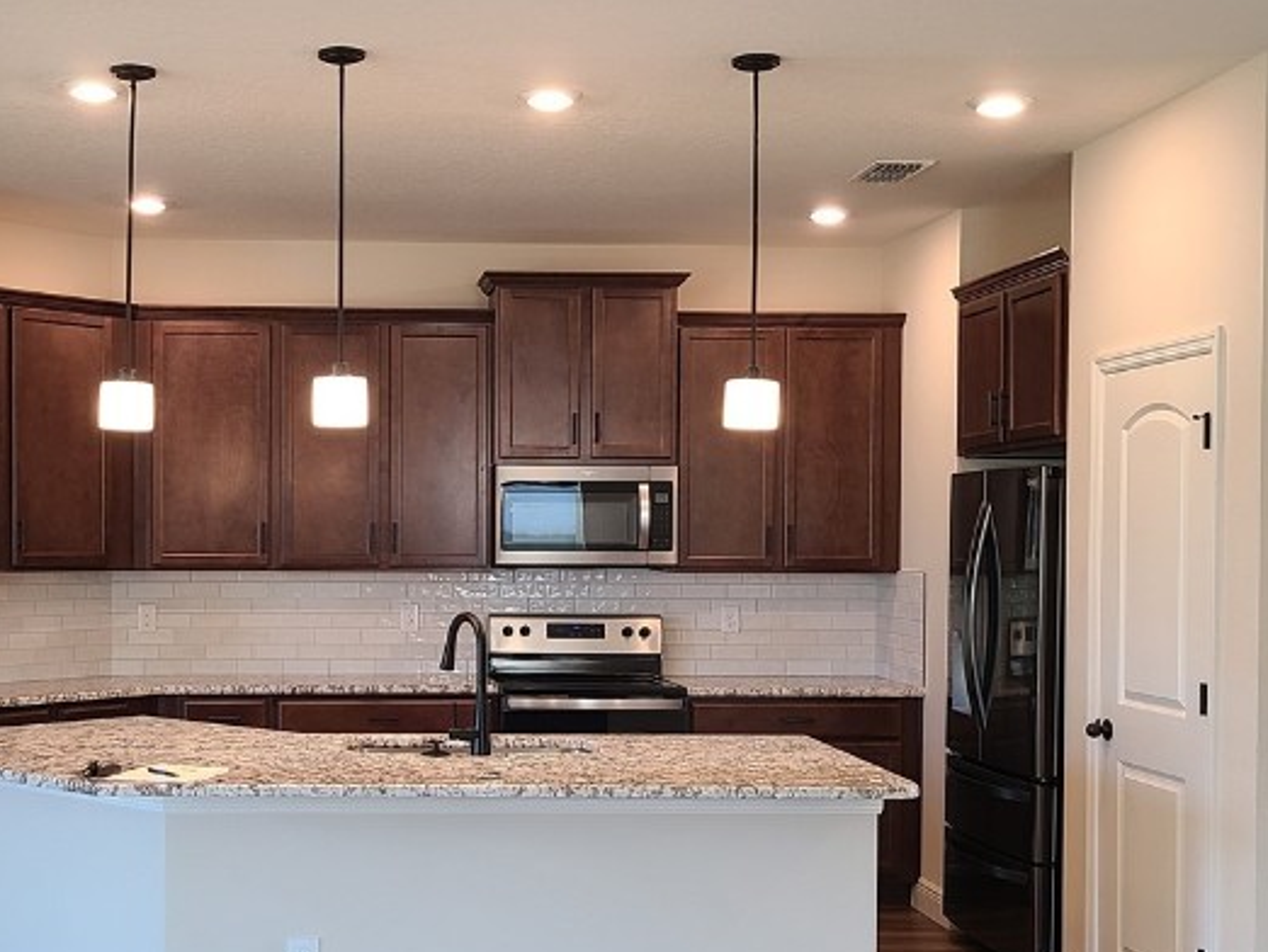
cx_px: 398
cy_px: 578
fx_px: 1869
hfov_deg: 37.0
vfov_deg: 28.5
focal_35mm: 51
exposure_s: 1/60
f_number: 1.8
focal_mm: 5.4
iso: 80
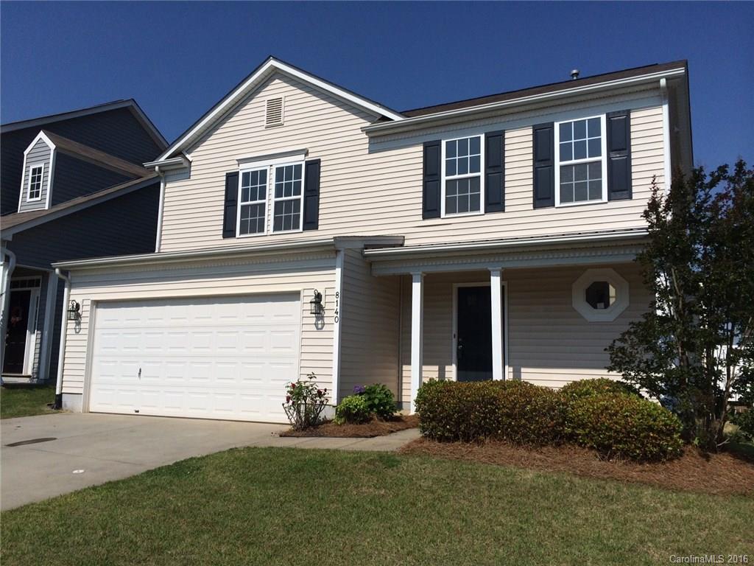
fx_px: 653
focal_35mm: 30
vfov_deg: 46.8
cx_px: 377
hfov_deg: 60.0
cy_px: 283
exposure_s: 1/6849
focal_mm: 4.12
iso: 40
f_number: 2.2
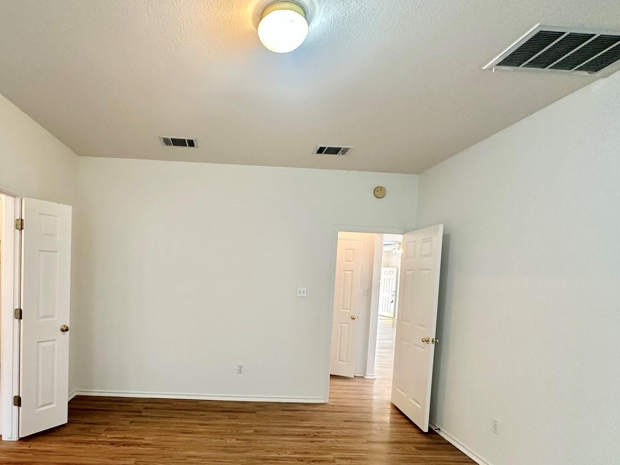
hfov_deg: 80.5
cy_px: 294
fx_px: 358
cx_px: 239
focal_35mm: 20
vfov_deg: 64.9
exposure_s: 1/60
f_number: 2.2
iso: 200
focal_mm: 2.22
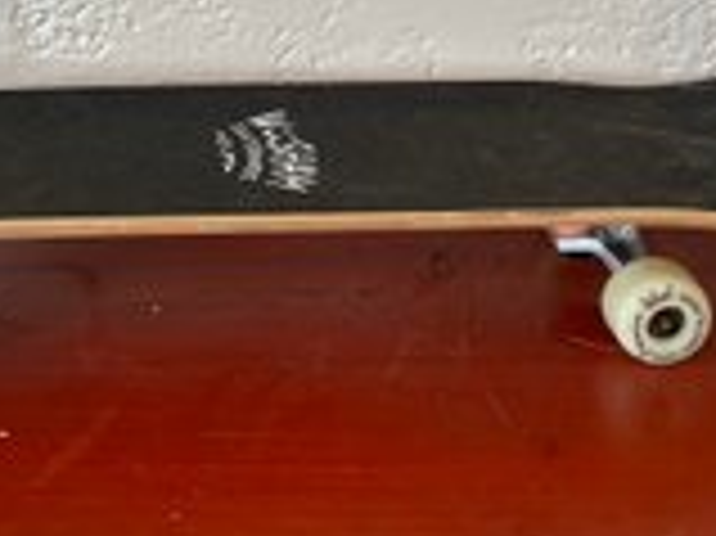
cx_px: 250
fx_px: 1157
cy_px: -2
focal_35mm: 56
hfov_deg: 34.1
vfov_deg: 24.8
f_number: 1.6
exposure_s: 1/60
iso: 64
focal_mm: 4.2
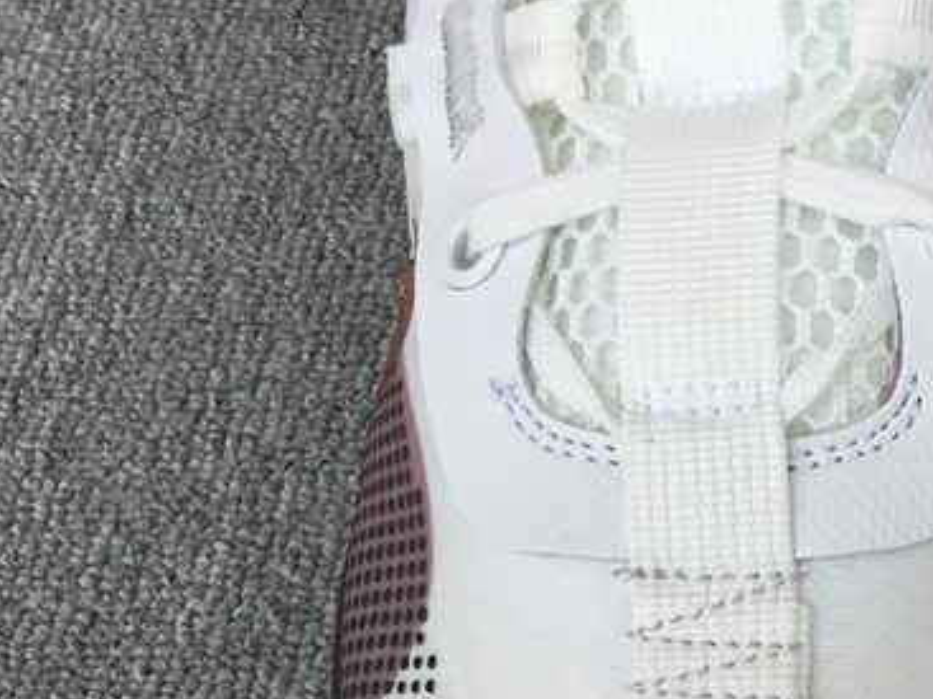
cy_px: 649
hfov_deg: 23.4
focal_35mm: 76
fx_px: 2048
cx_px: 1124
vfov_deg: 19.0
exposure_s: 1/448
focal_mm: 3.3
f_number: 2.4
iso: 25
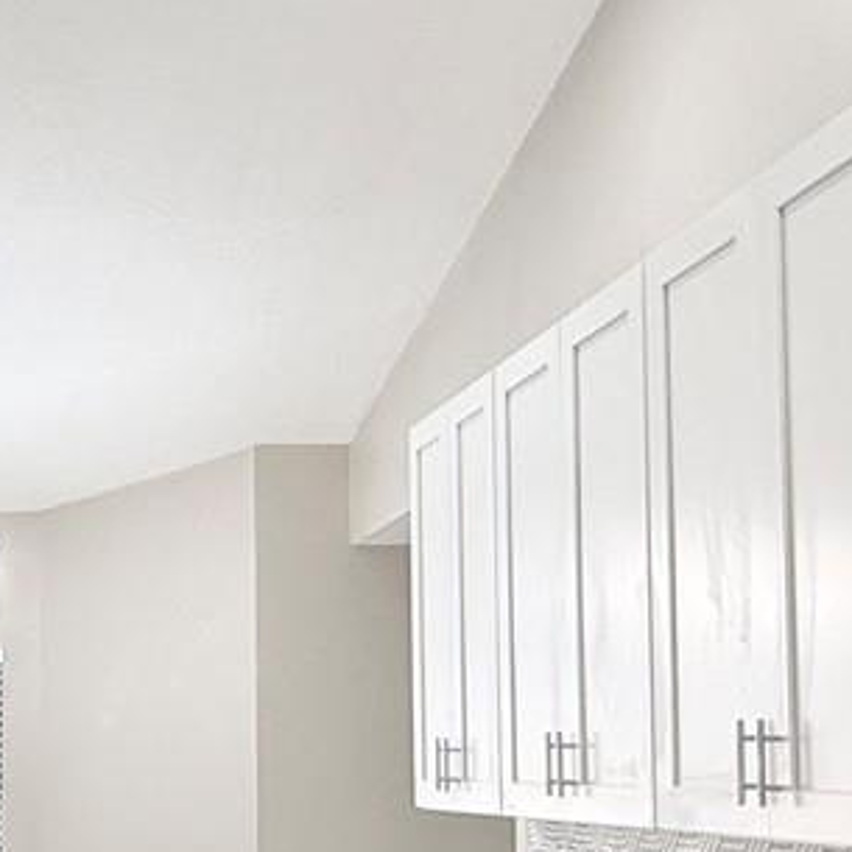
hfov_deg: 25.5
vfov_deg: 26.1
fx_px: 1810
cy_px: 642
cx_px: 59
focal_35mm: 65
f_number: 2.2
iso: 100
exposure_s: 1/120
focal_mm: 2.22
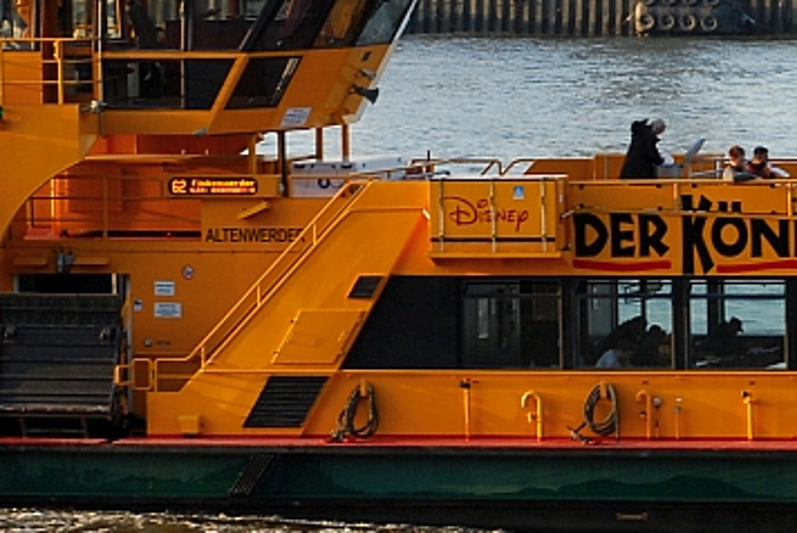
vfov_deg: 5.5
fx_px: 5539
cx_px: 712
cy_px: 156
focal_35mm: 250
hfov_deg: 8.2
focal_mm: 58
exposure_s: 1/125
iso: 200
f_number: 6.3
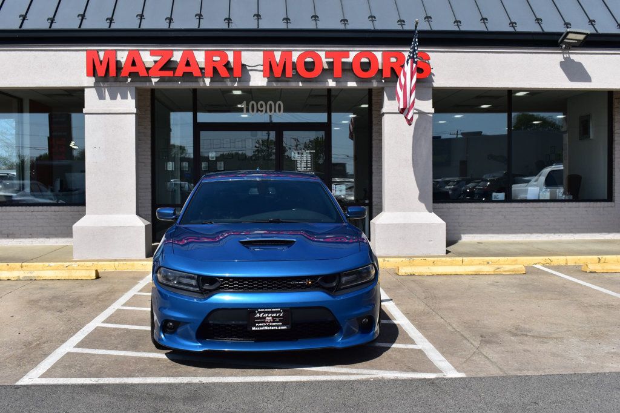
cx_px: 310
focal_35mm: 39
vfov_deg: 34.2
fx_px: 671
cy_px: 206
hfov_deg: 49.6
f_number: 11
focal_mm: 26
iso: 280
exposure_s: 1/500
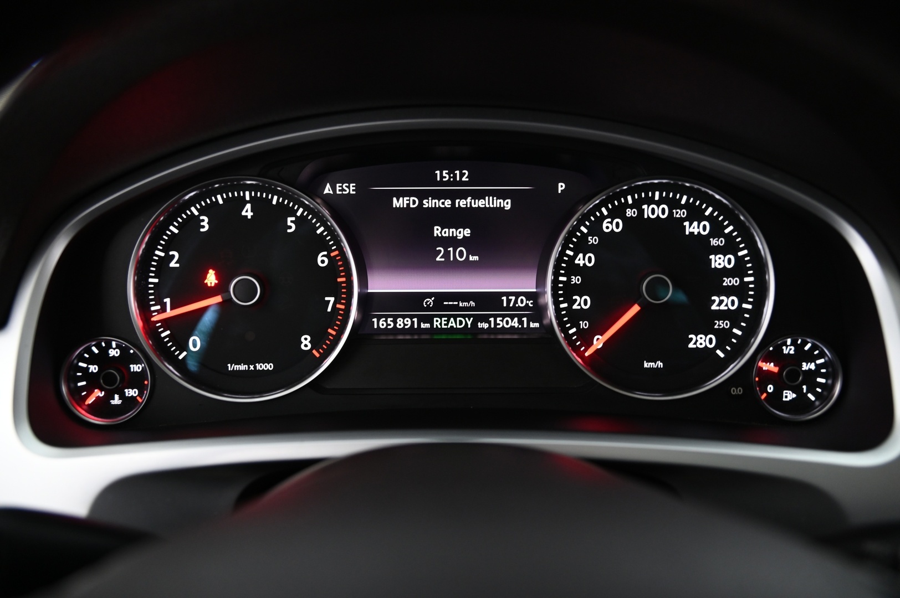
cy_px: 299
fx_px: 749
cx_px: 450
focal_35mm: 30
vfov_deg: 43.5
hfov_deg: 62.0
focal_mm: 30
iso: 2000
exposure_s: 1/20
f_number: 4
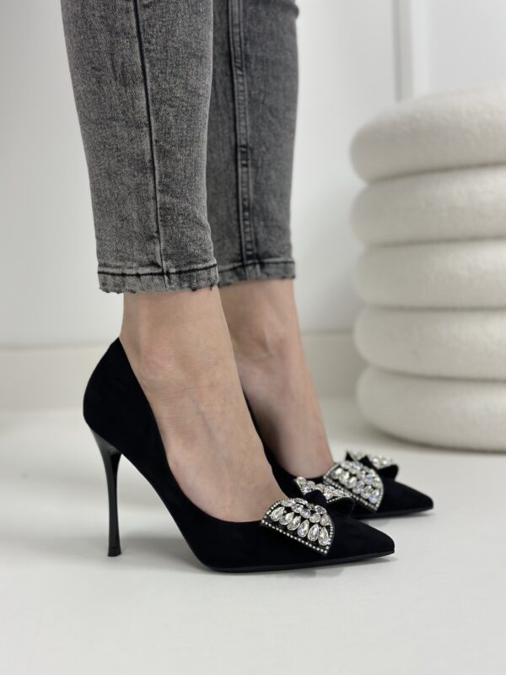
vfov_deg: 39.7
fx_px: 936
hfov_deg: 30.3
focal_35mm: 48
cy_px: 338
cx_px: 253
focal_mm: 6.86
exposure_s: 1/100
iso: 160
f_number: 1.78
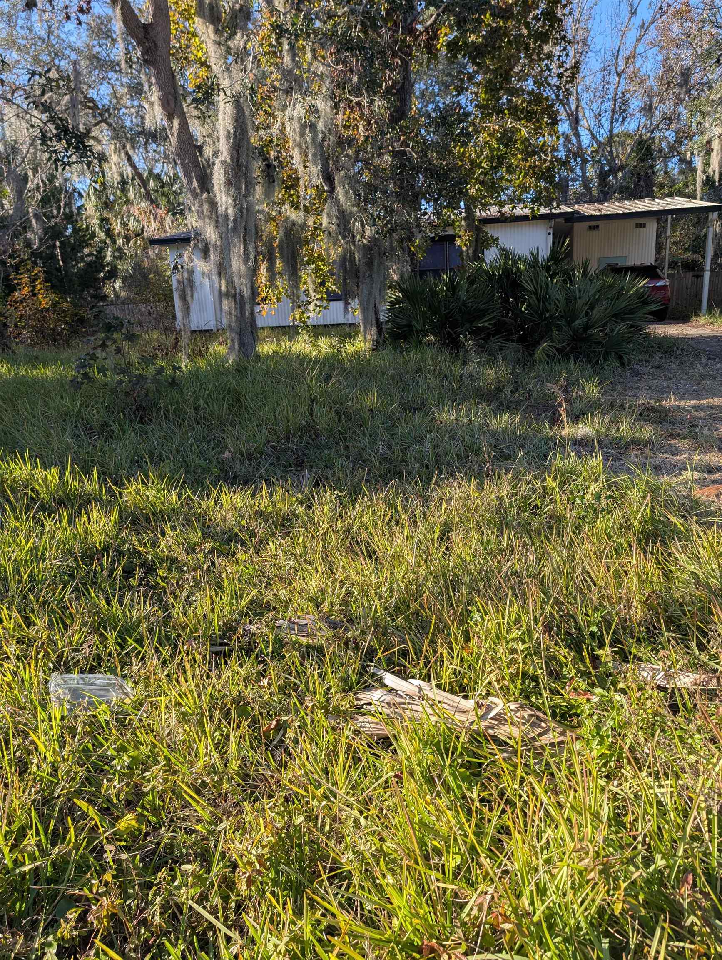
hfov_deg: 56.9
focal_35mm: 24
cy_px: 480
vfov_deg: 71.5
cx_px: 361
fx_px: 666
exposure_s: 1/339
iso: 20
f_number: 1.68
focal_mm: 6.9
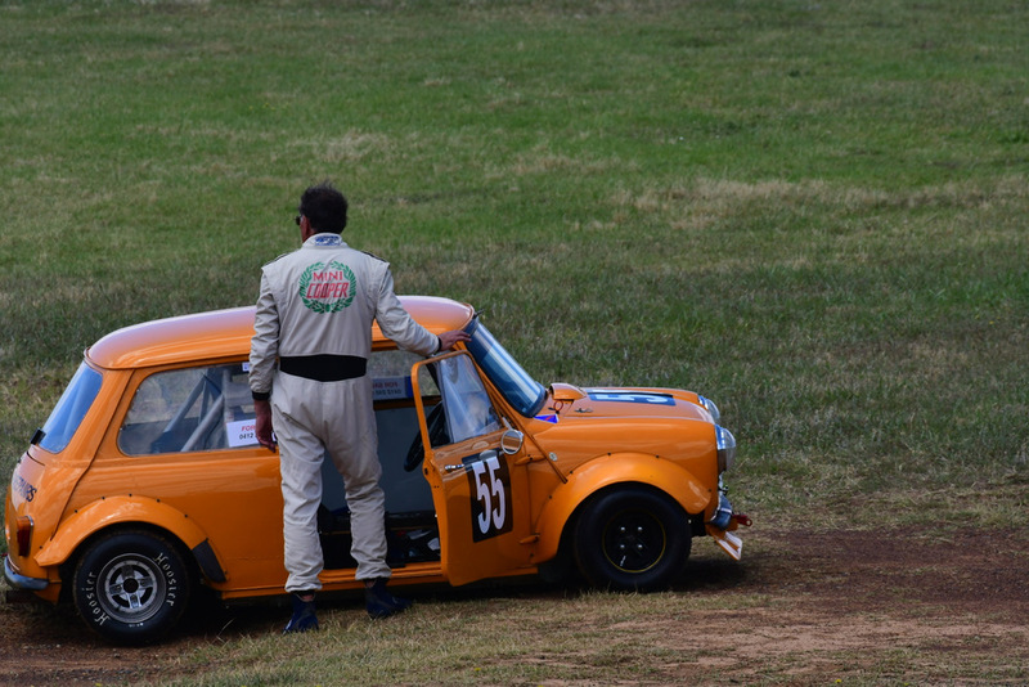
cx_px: 514
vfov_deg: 1.8
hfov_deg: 2.7
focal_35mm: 750
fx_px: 21444
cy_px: 344
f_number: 11
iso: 500
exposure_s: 1/640
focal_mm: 500
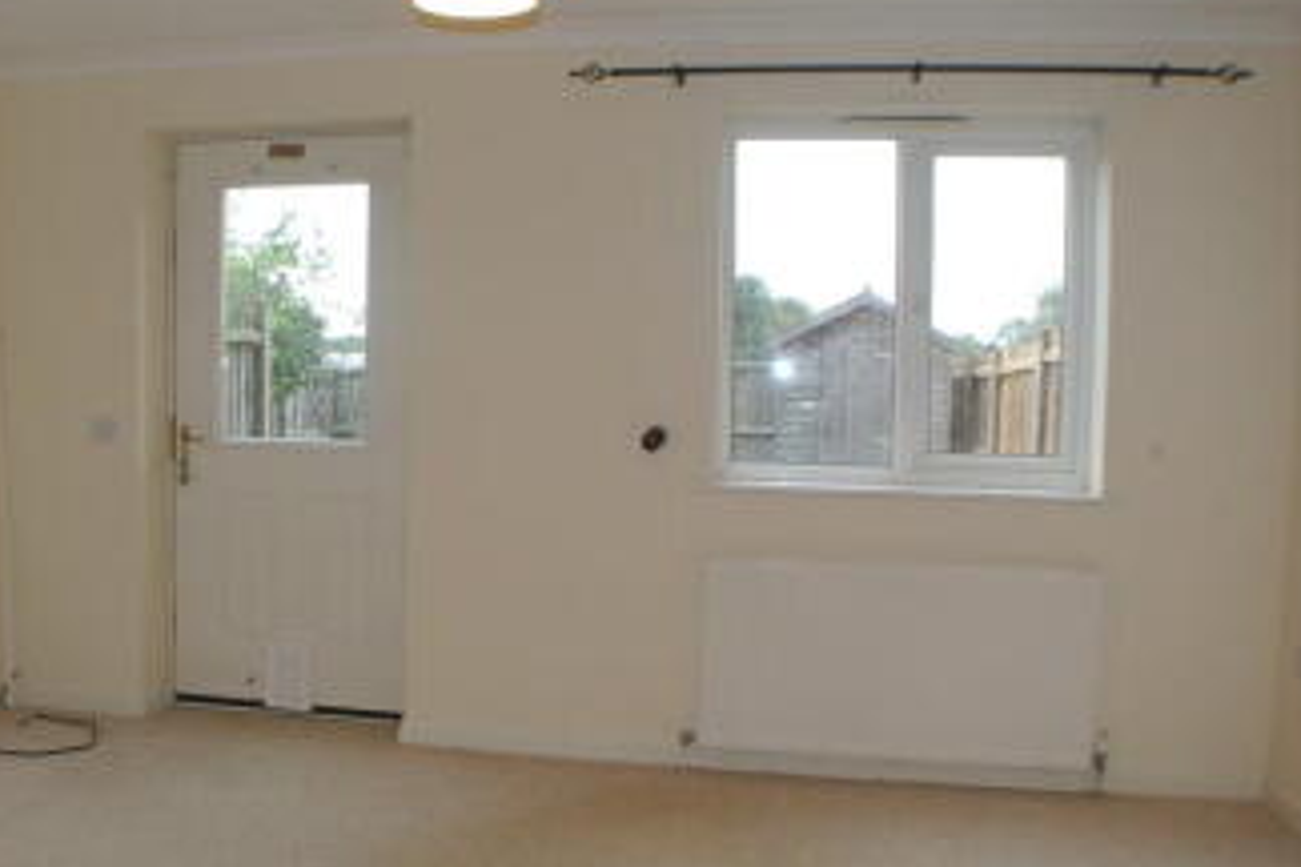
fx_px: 1698
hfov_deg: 41.5
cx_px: 458
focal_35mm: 47
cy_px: 480
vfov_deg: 28.6
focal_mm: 12.2
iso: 360
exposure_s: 1/60
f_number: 3.8
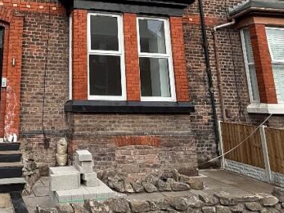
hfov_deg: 45.5
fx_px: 320
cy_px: 12
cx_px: 59
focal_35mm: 39
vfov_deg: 34.3
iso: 64
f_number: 2.2
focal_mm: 2.22
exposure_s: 1/1050
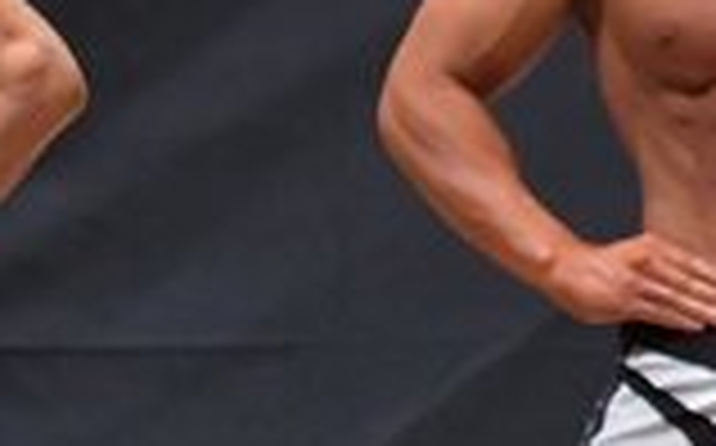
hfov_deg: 1.7
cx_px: -421
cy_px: 405
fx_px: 24717
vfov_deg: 1.0
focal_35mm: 1268
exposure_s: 1/400
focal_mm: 170
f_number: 5.6
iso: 8000
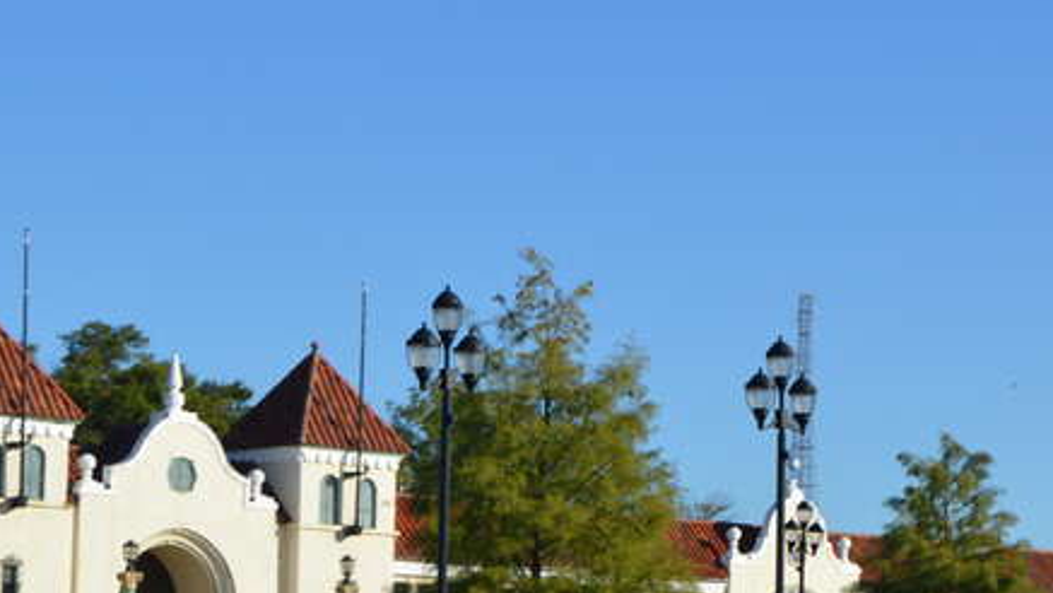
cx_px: 651
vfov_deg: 10.4
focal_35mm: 116
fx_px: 3239
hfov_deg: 18.4
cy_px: 462
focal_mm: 42
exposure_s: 1/320
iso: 100
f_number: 9
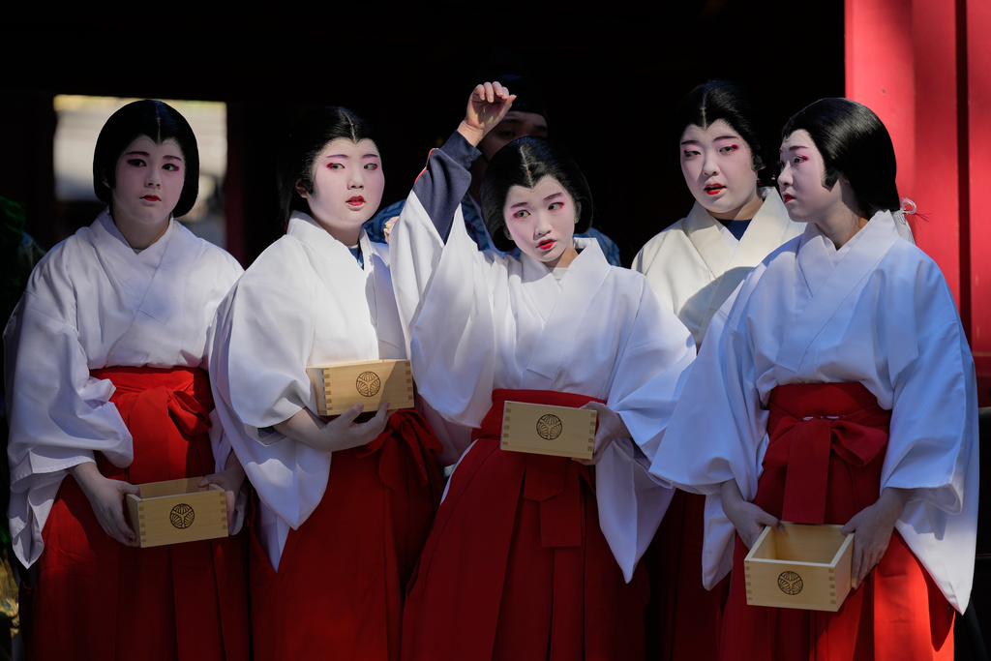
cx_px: 496
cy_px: 330
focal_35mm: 175
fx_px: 4818
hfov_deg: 11.7
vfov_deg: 7.8
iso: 100
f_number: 2.8
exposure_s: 1/400
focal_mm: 175
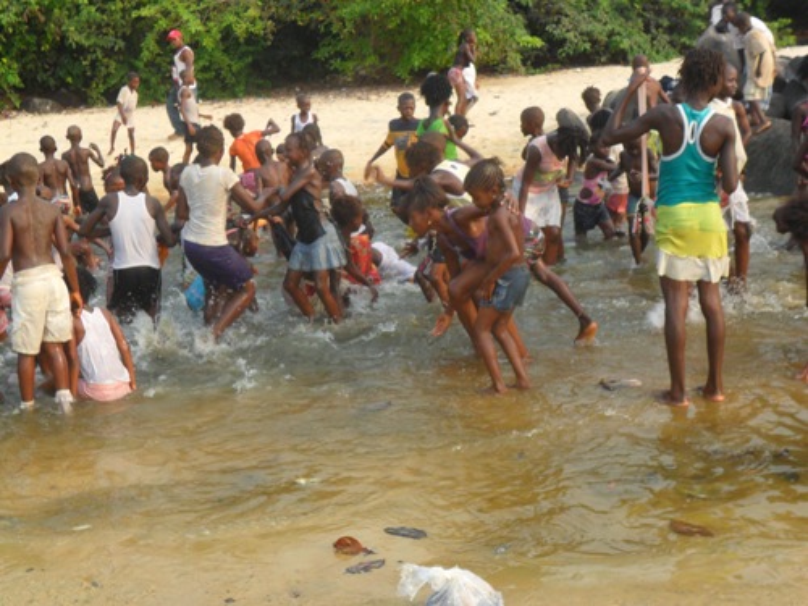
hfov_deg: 36.8
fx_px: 1214
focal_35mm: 52
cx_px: 404
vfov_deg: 28.0
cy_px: 303
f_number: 5
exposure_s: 1/125
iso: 100
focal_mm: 9.3
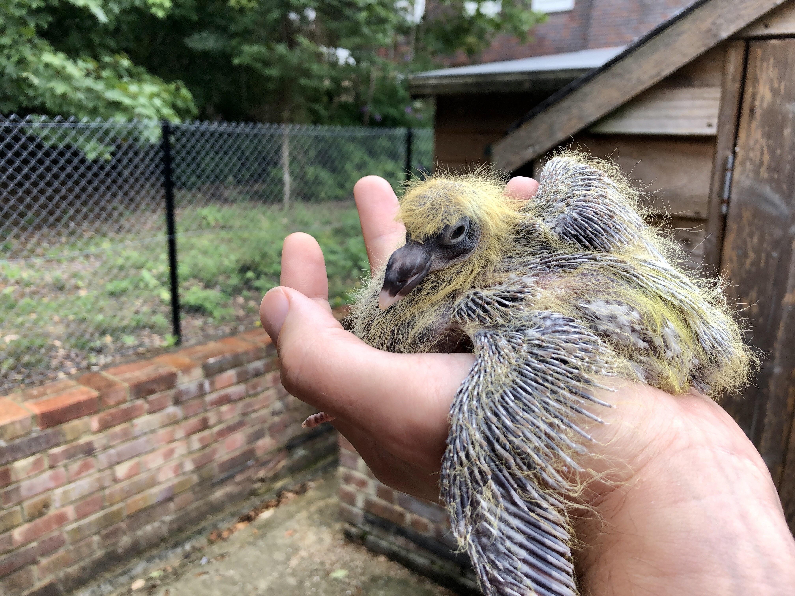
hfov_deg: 63.4
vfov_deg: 49.7
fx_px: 643
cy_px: 298
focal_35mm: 28
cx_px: 398
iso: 20
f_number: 1.8
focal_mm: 4
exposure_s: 1/246
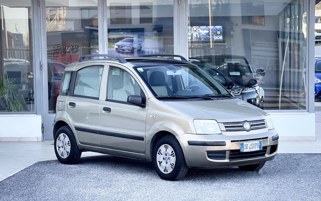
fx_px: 604
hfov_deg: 29.8
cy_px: 117
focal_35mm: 69
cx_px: 160
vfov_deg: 18.9
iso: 50
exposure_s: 1/121
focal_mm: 7.5
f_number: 2.2
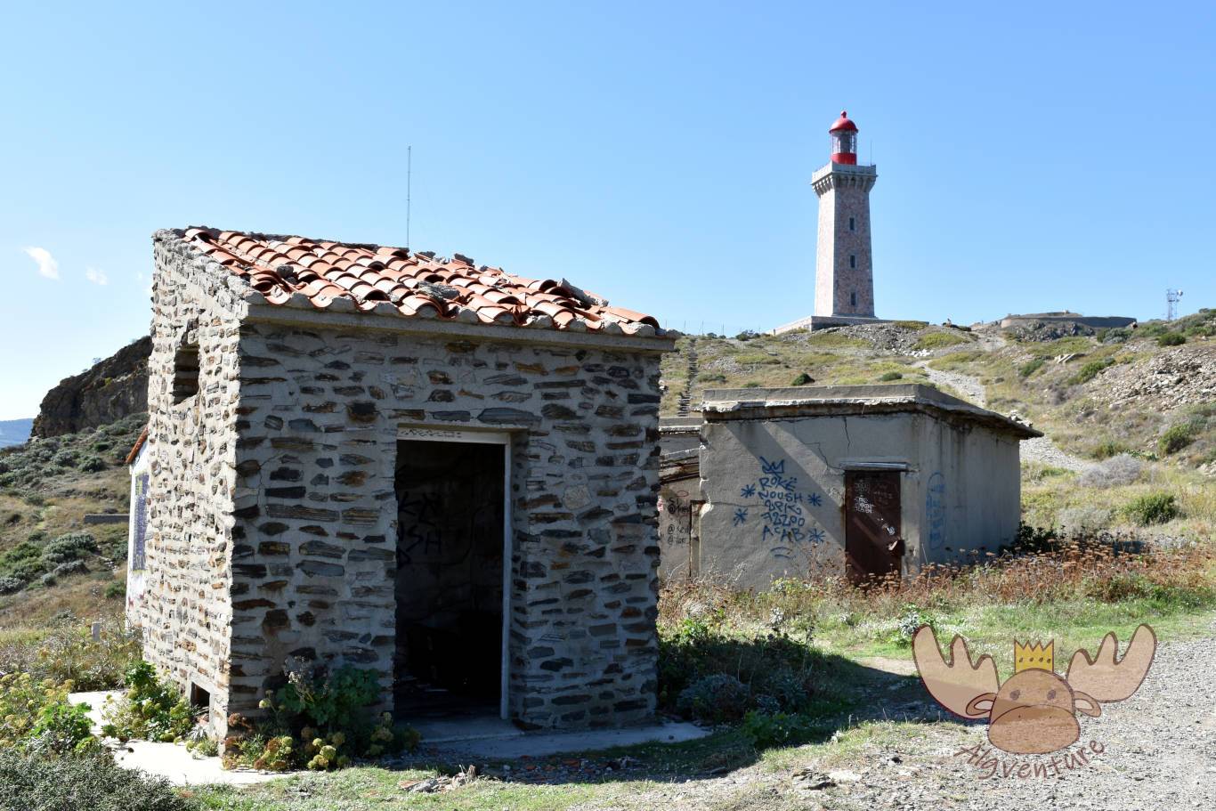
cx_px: 608
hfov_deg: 49.5
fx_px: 1317
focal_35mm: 39
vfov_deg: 34.2
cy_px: 406
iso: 200
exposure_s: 1/320
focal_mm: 26
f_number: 9
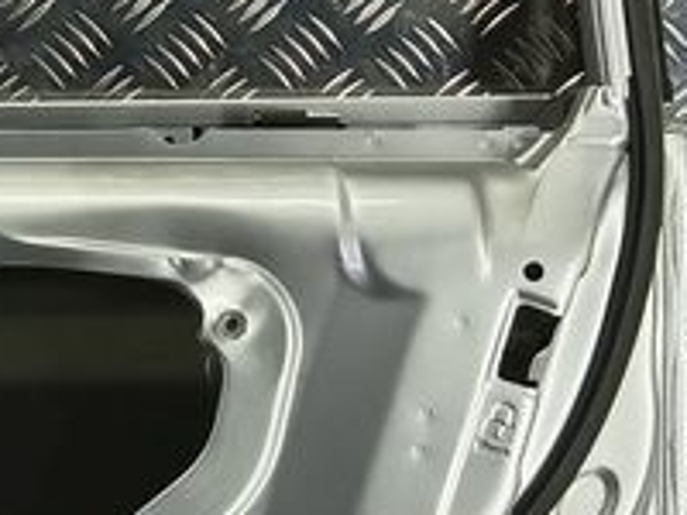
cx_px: -354
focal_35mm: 118
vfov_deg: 12.6
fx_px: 2342
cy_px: 282
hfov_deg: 15.4
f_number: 1.6
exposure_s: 1/50
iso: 86
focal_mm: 4.11
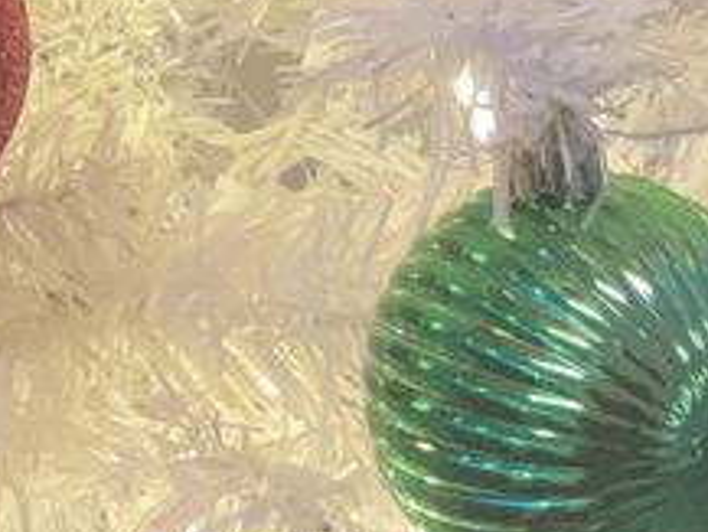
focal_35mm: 137
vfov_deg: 10.6
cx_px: 166
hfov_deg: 14.3
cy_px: -124
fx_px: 2804
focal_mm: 3
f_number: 1.8
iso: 200
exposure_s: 1/60
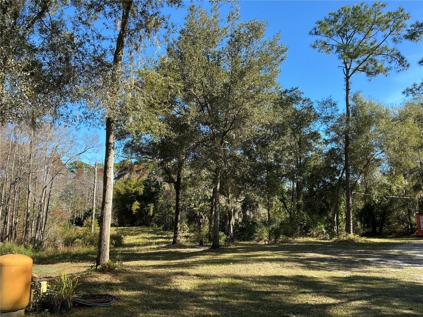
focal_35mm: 29
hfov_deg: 61.7
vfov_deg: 48.2
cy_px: 158
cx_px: 212
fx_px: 354
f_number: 1.8
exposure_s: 1/562
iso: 25
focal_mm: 3
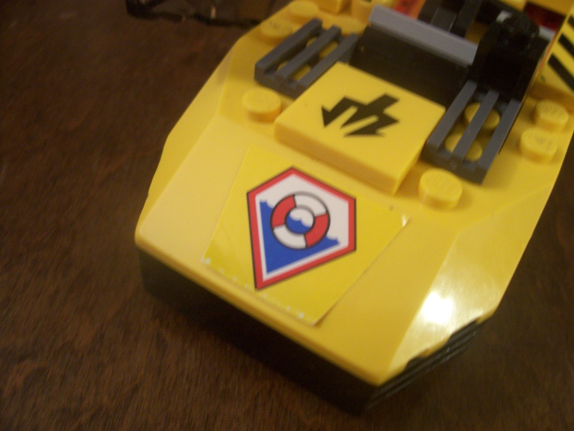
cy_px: 216
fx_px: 564
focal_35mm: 34
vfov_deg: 41.8
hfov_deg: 54.0
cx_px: 287
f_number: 2.7
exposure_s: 1/10
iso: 160
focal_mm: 5.6
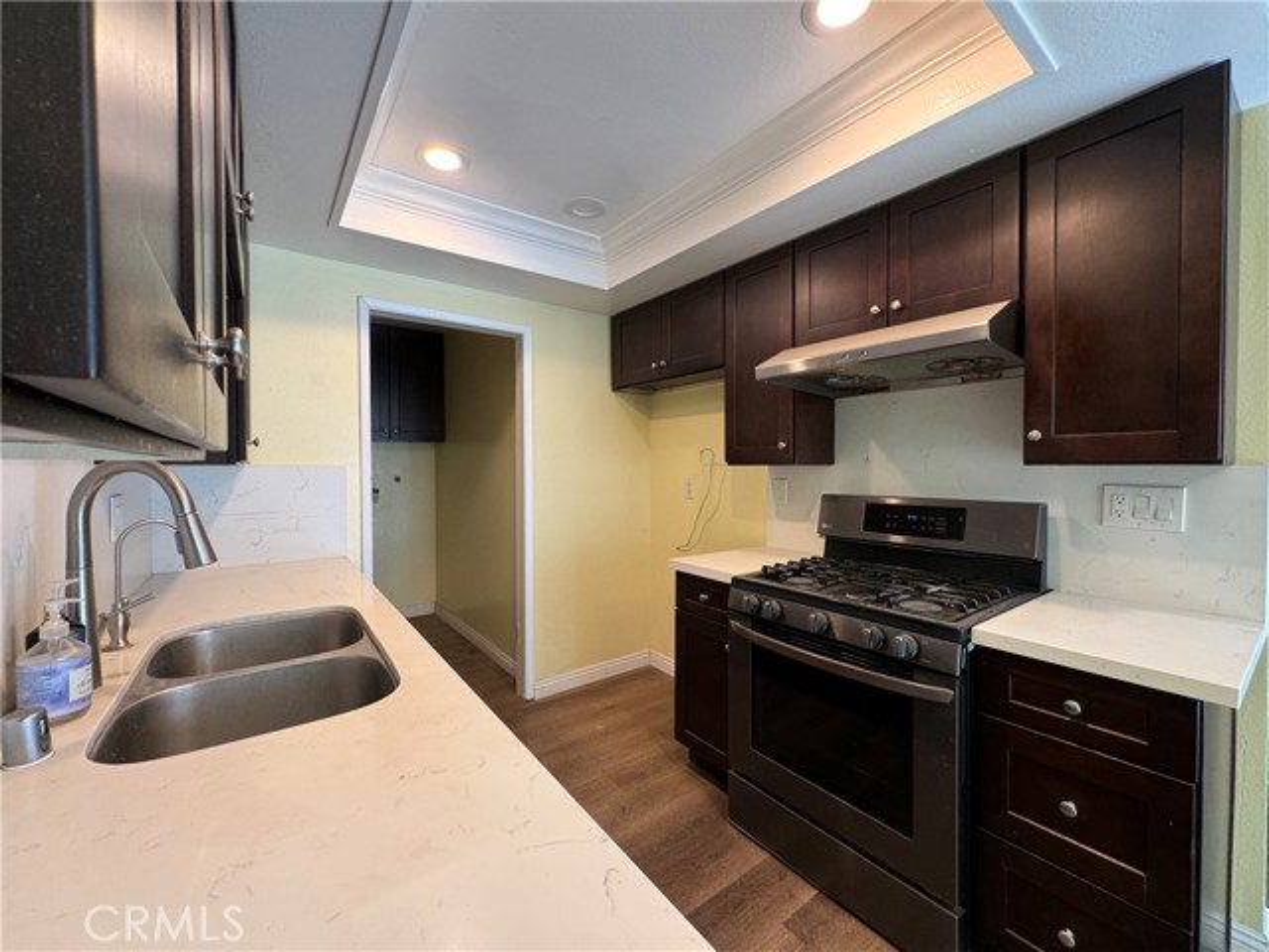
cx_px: 634
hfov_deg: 102.1
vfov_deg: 85.7
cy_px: 476
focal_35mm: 14
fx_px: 513
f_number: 2.2
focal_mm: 2.22
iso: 200
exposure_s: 1/60
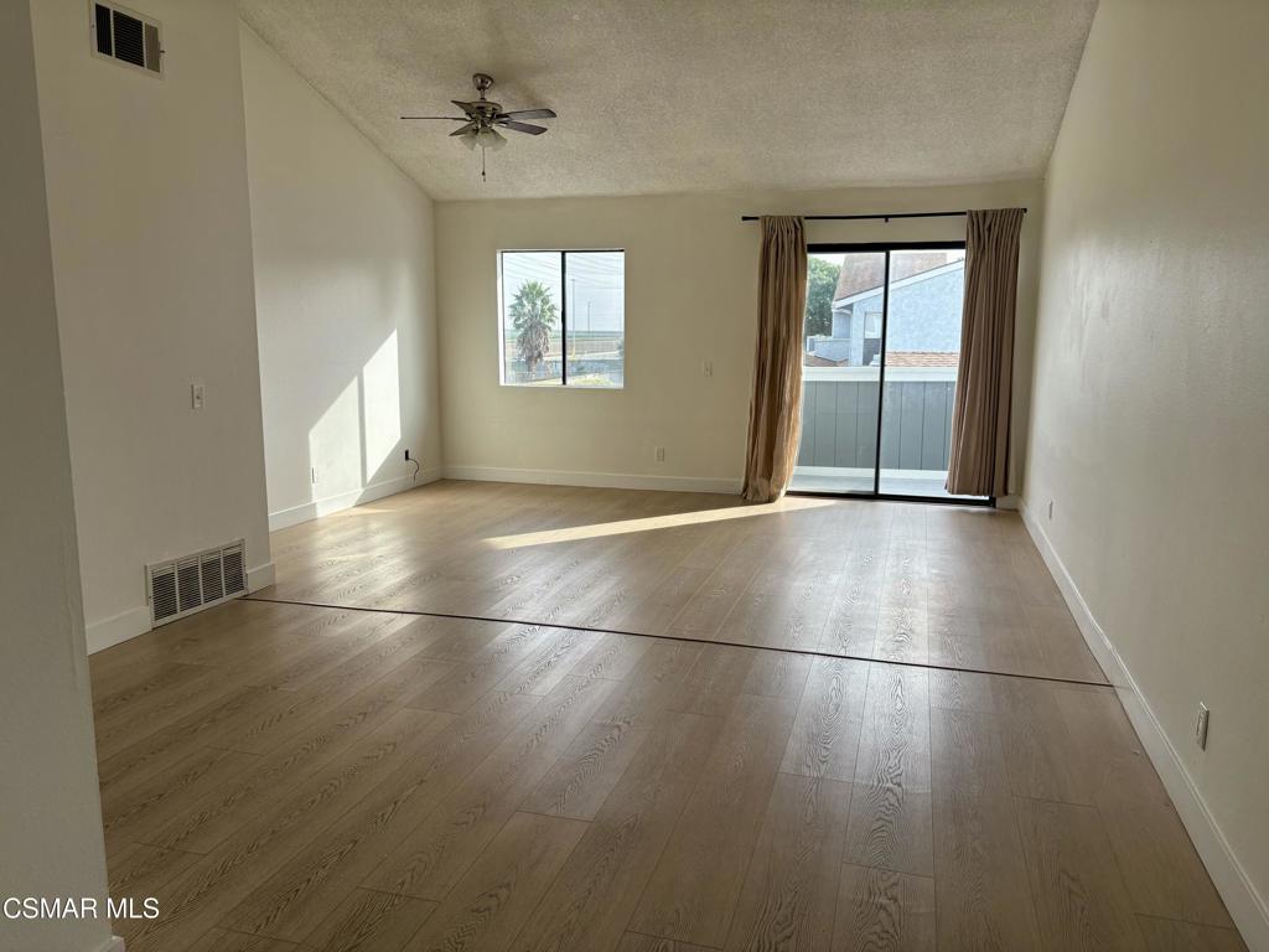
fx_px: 953
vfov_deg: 53.1
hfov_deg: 67.3
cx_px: 634
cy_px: 476
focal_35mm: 26
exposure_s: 1/673
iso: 64
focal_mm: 5.96
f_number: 1.6
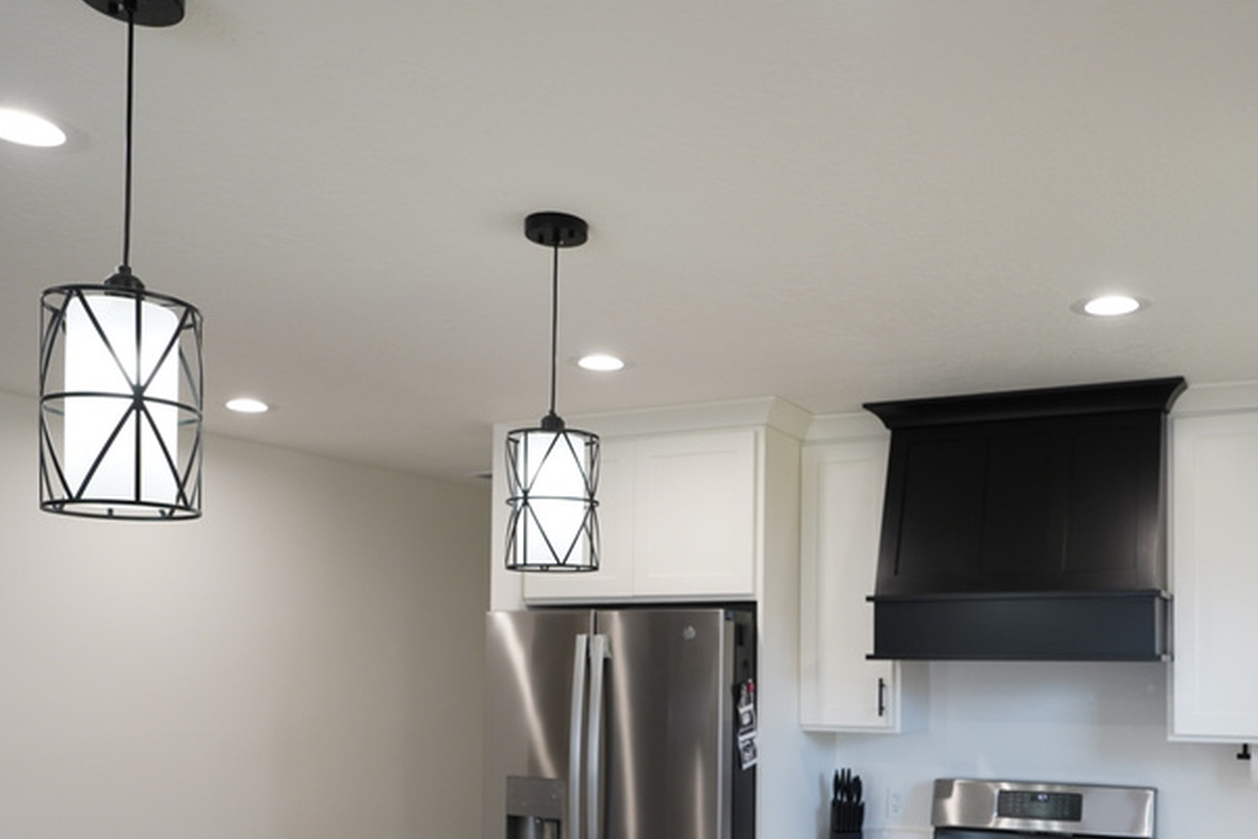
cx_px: 816
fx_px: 1188
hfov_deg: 54.9
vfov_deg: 37.8
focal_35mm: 34
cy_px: 641
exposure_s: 1/125
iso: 500
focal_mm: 20
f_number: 3.5
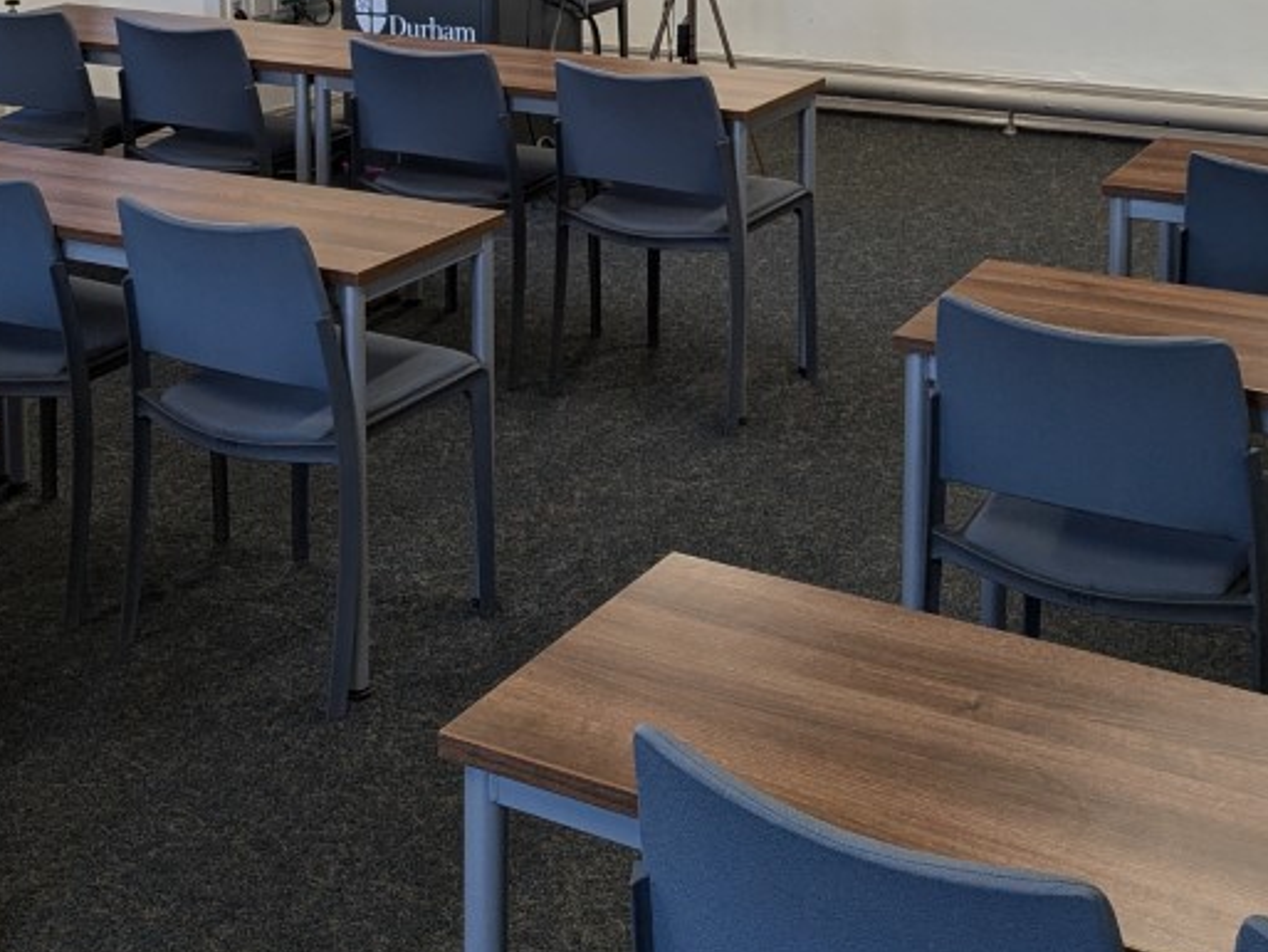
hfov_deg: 34.3
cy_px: -45
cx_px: 590
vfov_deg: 24.7
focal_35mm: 56
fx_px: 2052
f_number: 1.85
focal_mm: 6.81
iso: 57
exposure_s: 1/100
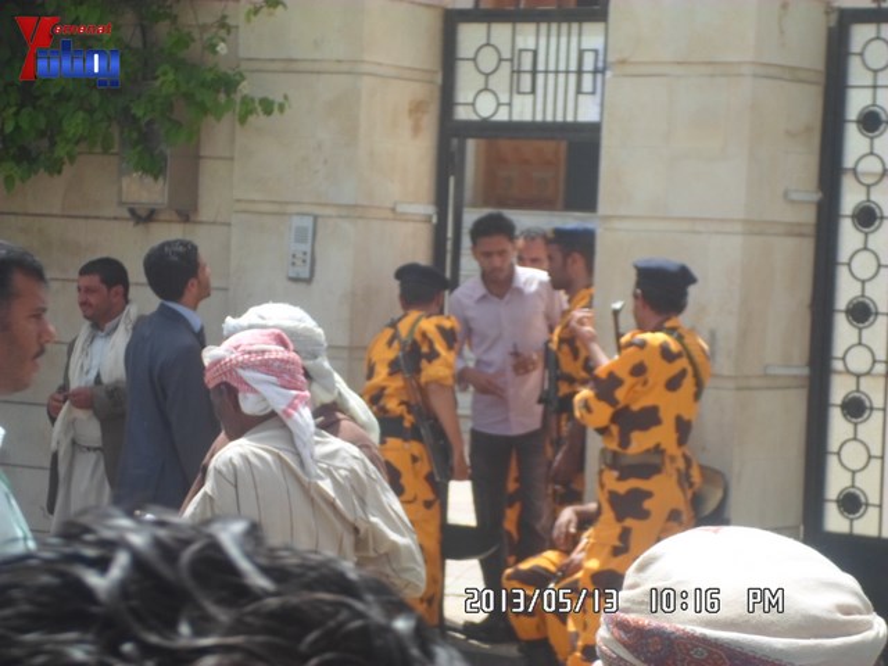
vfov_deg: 11.9
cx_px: 444
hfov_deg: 15.8
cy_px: 333
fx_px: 3207
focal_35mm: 125
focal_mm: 22.5
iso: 80
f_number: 6.3
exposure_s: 1/180
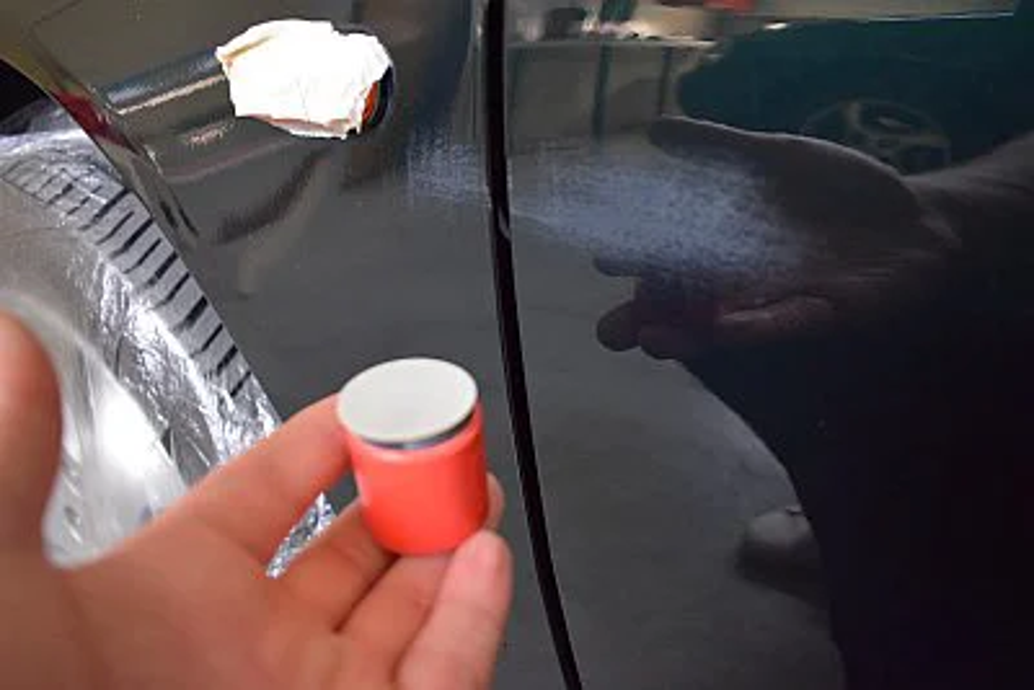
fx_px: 776
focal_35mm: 27
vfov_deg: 48.0
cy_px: 345
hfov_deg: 67.4
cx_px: 517
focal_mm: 18
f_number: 3.5
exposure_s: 1/80
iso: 3200
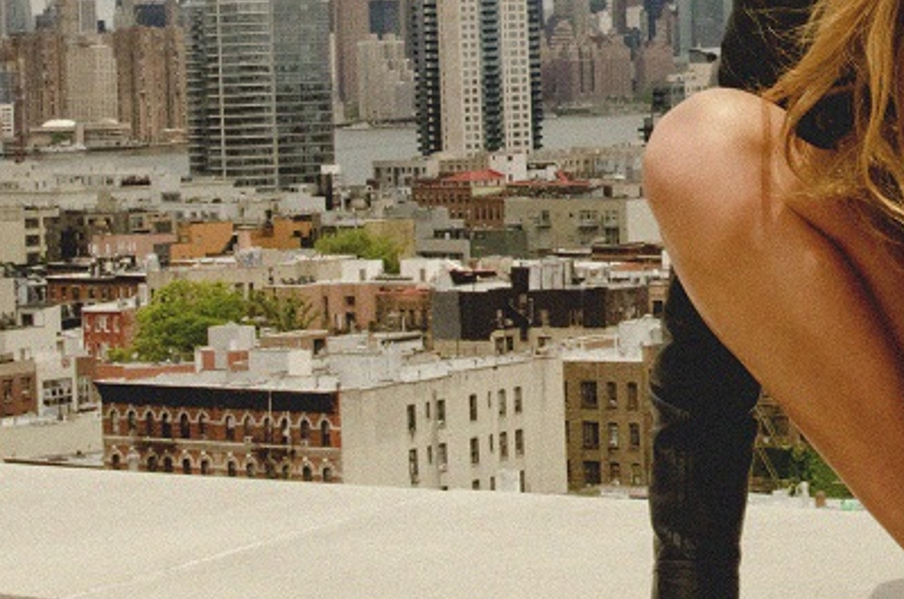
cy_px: 45
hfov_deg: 17.1
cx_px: 816
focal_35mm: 118
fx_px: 2960
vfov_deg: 11.5
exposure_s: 1/1600
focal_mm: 35
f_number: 20
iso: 2500
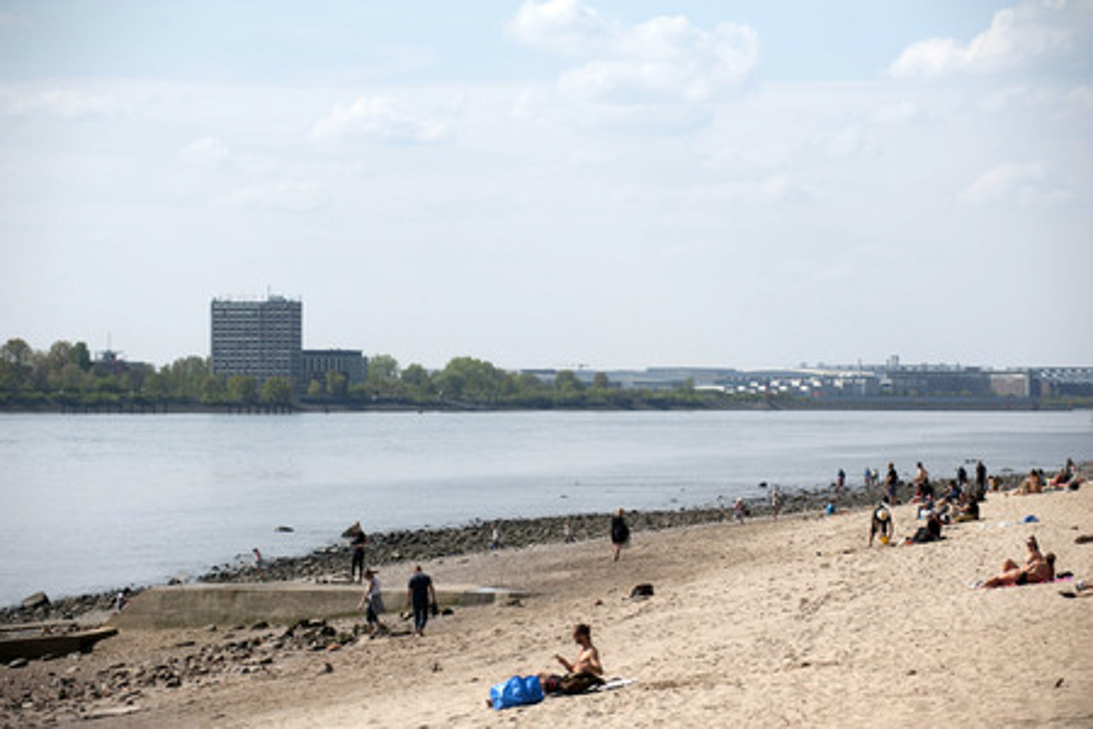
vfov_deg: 10.2
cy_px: 364
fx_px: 4098
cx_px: 546
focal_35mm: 135
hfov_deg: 15.2
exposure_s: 1/3200
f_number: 6.3
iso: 250
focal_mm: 135
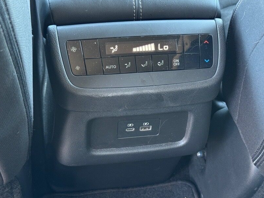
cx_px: 139
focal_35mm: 61
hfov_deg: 31.7
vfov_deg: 24.0
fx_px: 465
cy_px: 111
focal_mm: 6.76
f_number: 1.78
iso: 320
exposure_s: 1/40
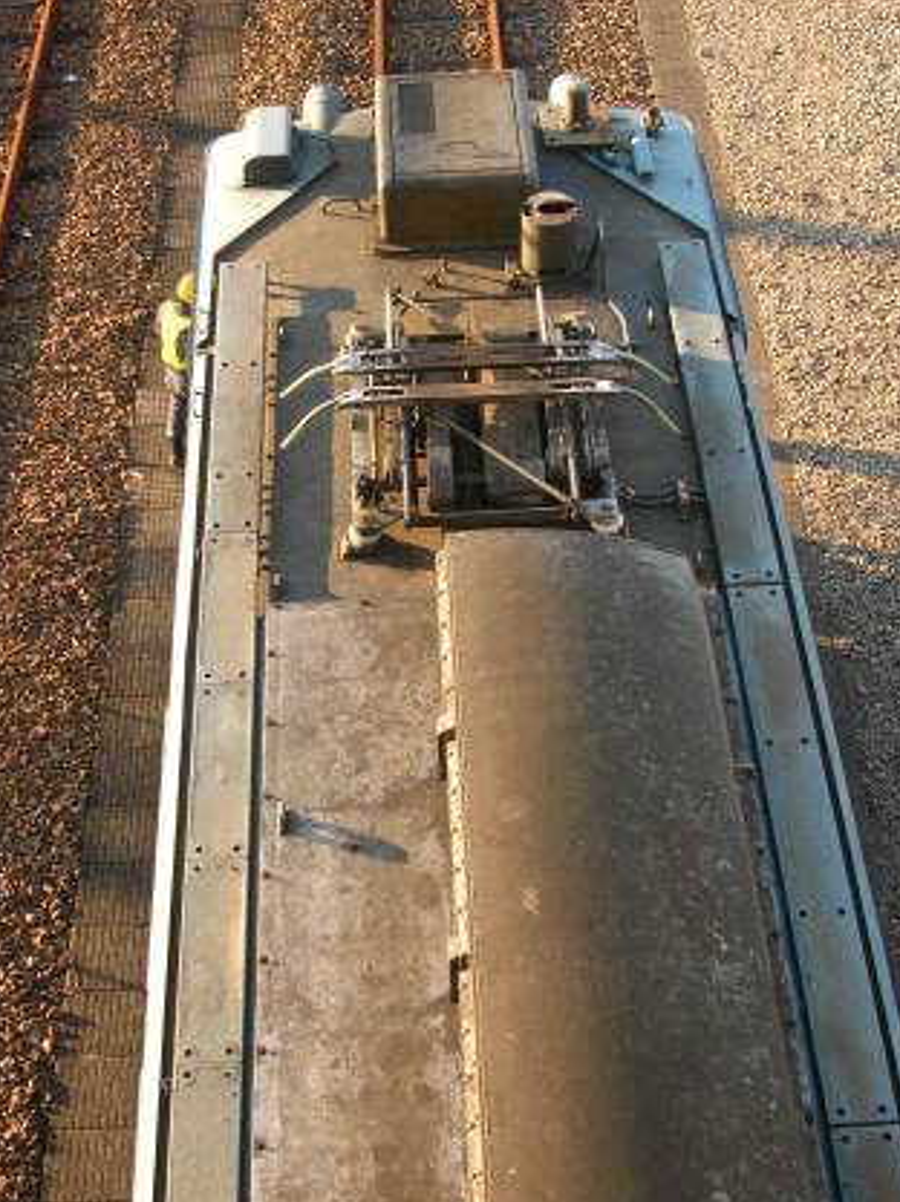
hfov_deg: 27.0
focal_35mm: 54
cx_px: 436
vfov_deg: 35.6
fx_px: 1875
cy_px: 574
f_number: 3.1
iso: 50
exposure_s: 1/95.4
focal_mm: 7.5
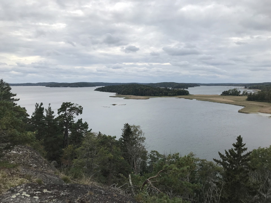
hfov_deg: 63.4
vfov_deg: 49.7
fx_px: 219
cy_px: 102
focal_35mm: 28
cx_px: 136
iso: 20
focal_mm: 3.99
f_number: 1.8
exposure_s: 1/2283
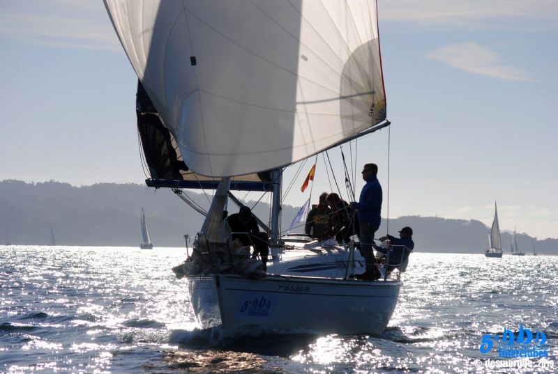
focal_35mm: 158
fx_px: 2446
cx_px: 279
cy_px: 187
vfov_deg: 8.8
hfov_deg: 13.0
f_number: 8
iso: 100
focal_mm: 105
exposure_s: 1/1000
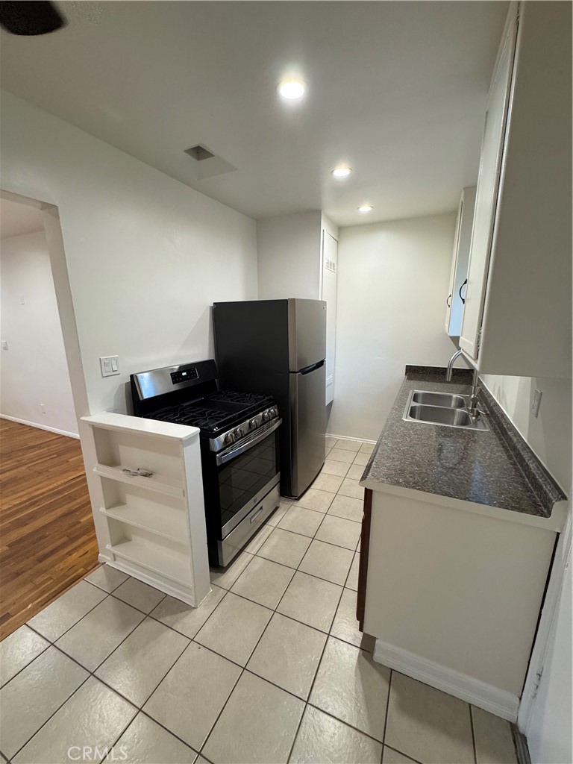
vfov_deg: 102.1
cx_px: 286
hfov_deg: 85.7
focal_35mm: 14
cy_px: 382
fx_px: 309
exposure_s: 1/120
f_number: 2.2
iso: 250
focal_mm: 2.22
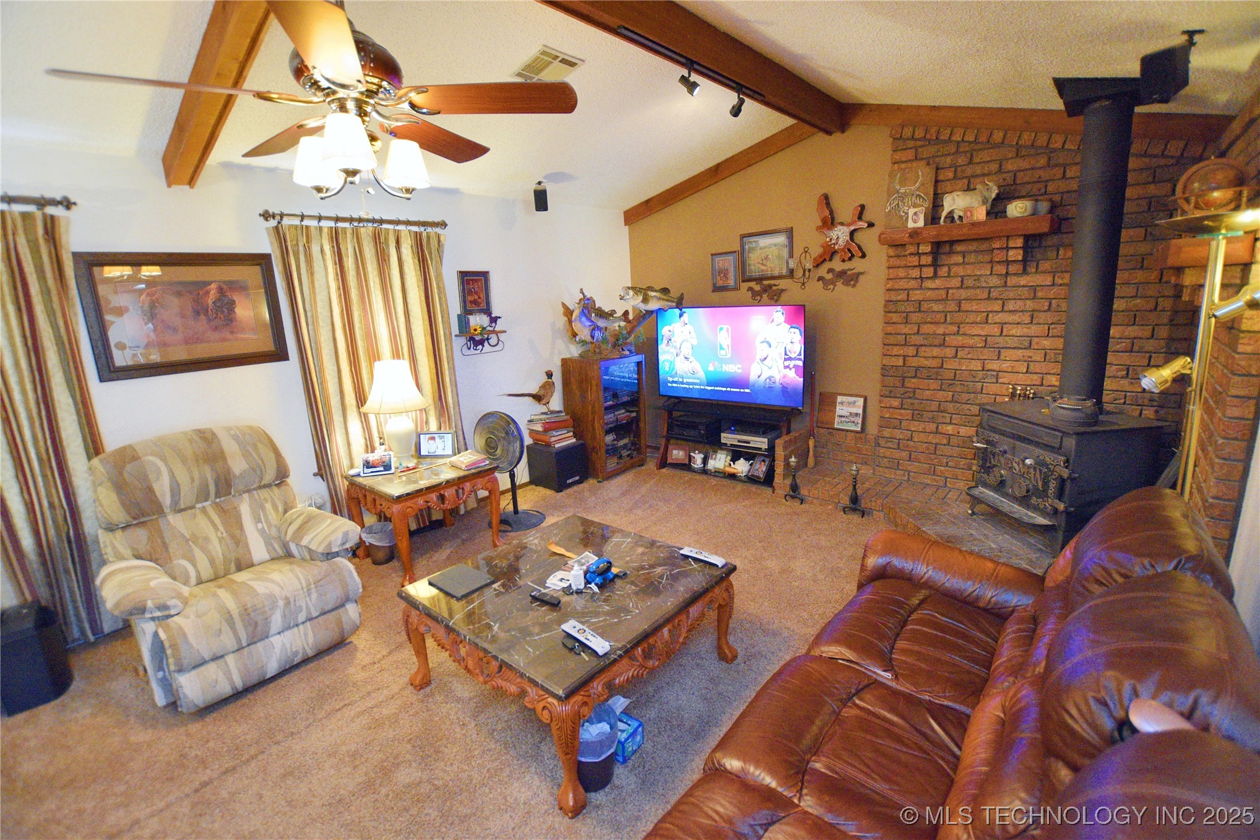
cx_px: 630
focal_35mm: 15
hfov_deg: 100.4
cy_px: 420
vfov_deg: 77.3
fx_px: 525
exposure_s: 1/60
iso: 2200
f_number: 3.5
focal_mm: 10
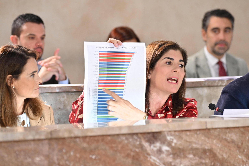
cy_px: 83
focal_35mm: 208
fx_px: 1438
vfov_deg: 6.6
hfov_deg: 9.9
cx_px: 124
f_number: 2.8
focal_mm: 139
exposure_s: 1/100
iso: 800
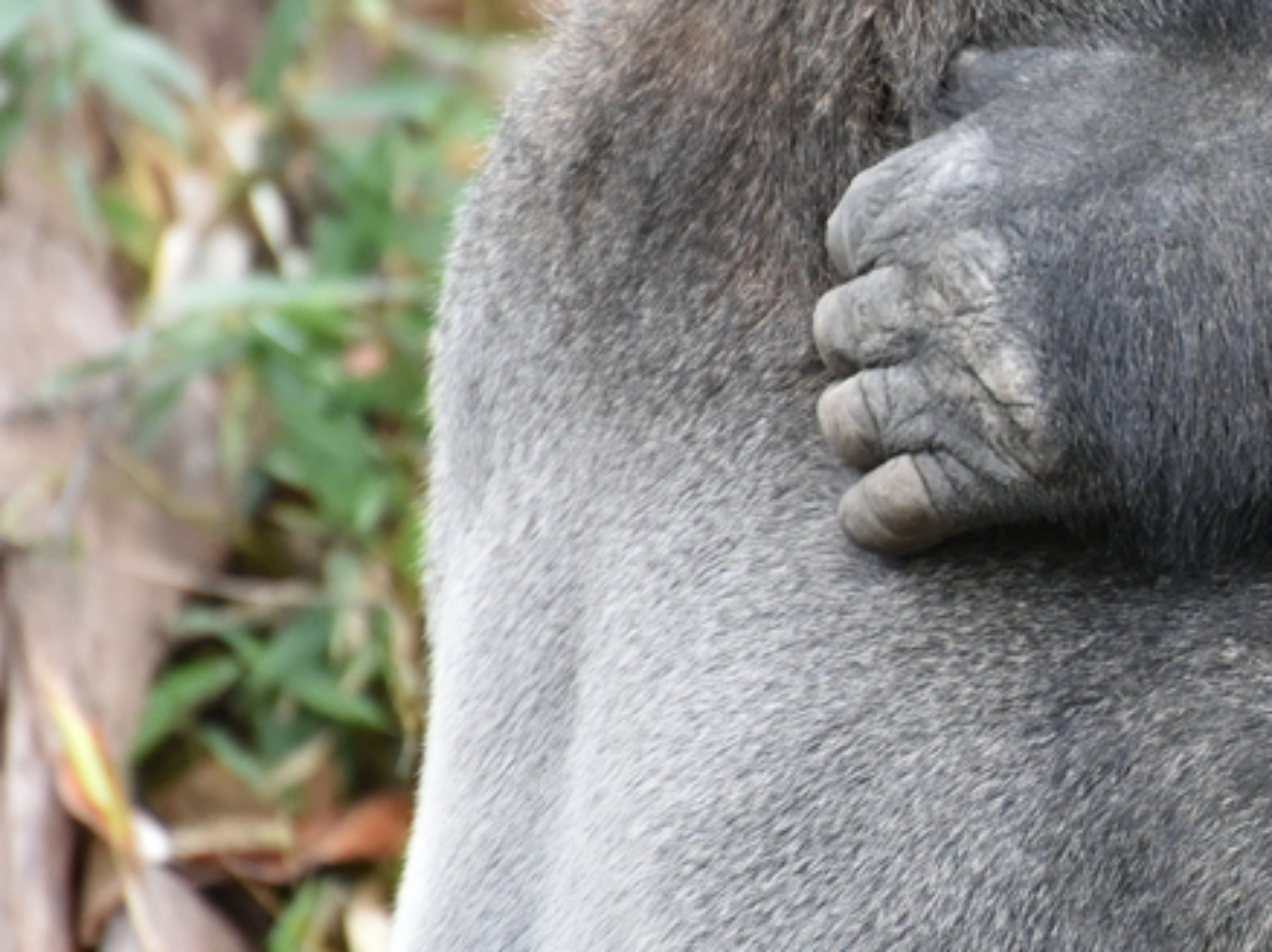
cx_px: 1539
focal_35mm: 844
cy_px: 406
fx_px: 30997
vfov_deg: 1.8
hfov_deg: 2.3
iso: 4000
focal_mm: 300
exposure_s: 1/640
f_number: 5.6
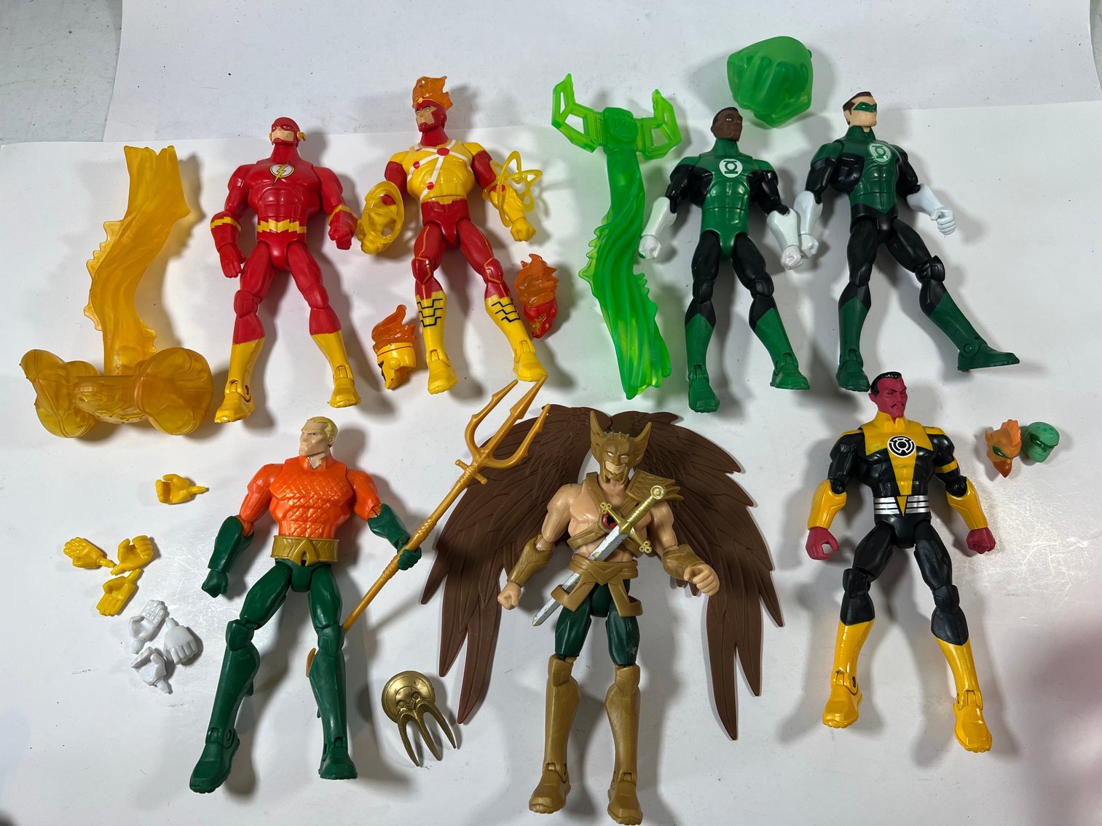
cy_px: 413
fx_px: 828
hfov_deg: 67.3
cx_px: 551
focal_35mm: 26
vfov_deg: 53.1
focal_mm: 5.7
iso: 40
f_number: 1.5
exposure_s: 1/120
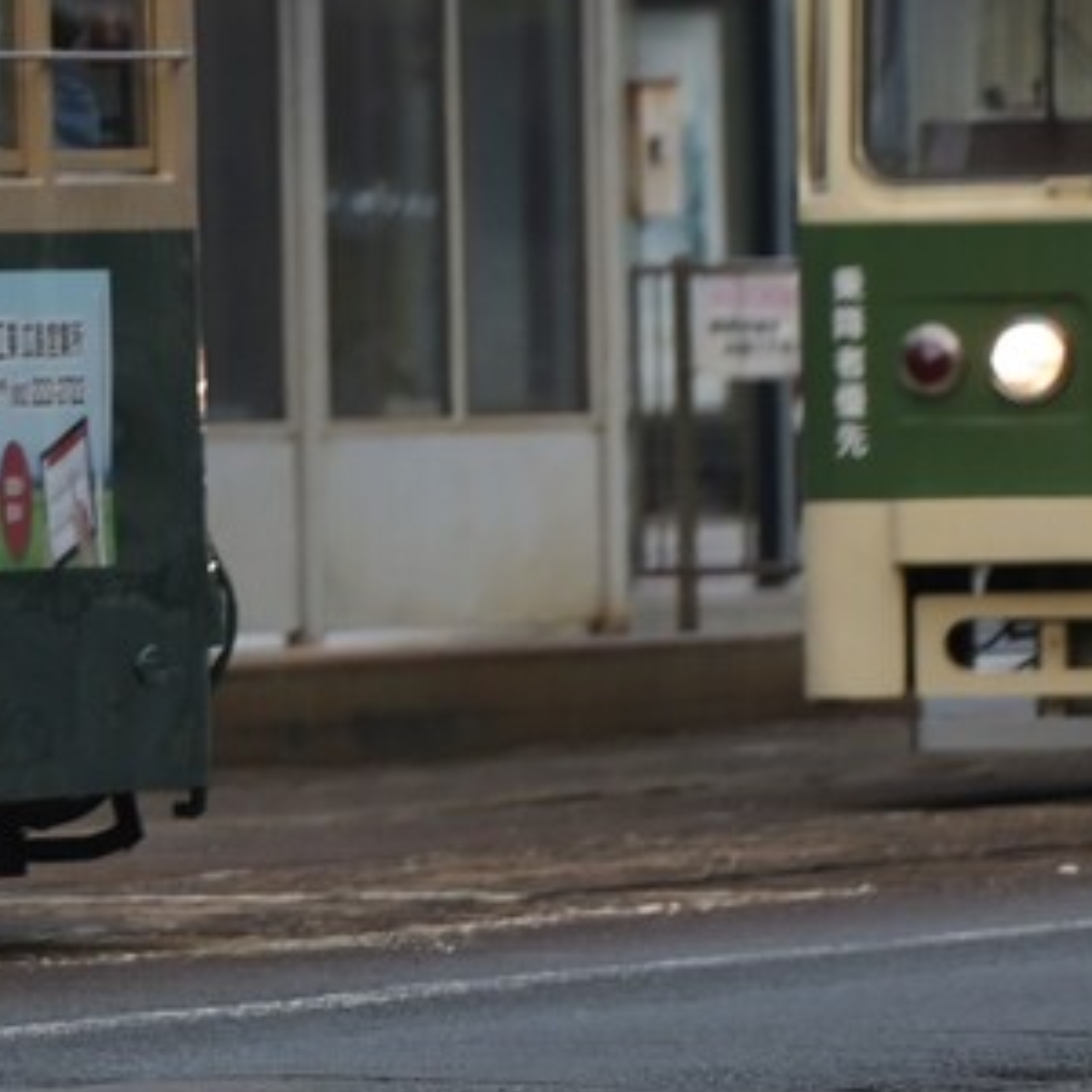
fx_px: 30123
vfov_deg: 2.1
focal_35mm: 844
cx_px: -983
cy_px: -293
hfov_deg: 2.1
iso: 200
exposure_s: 1/800
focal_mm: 200
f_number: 2.8
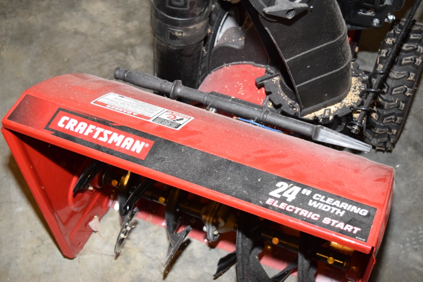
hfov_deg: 38.9
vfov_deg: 26.5
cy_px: 141
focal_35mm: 51
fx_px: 599
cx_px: 212
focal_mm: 34
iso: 2200
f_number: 4.5
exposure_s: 1/60
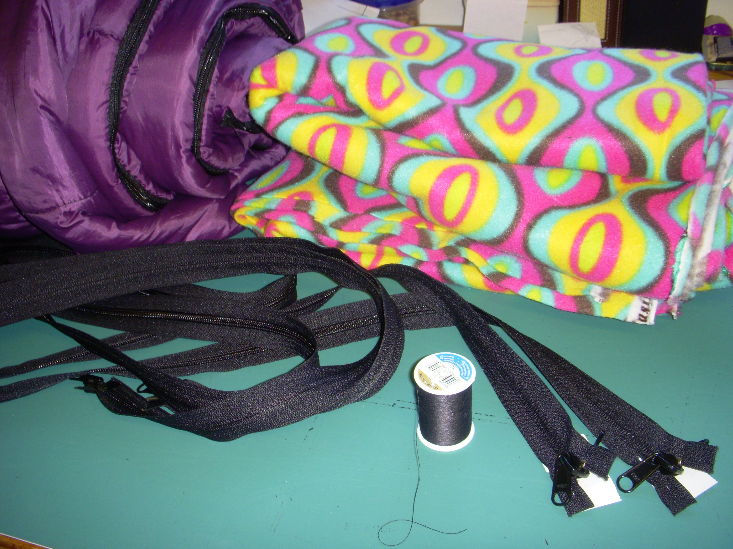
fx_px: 805
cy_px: 274
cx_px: 366
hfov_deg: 49.0
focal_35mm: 38
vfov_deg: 37.7
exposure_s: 1/30
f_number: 3.3
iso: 100
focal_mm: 6.3
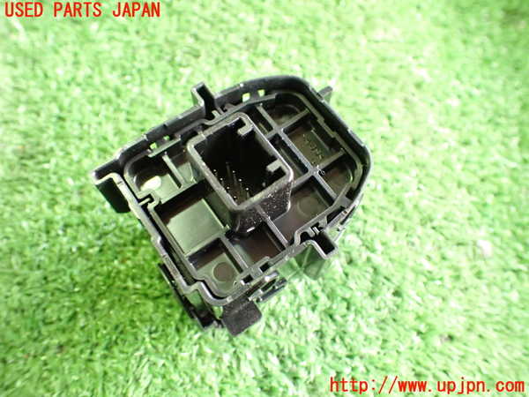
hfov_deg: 60.0
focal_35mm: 30
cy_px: 198
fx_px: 458
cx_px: 264
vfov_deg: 46.8
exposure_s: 1/30
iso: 800
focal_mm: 5.4
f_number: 2.3
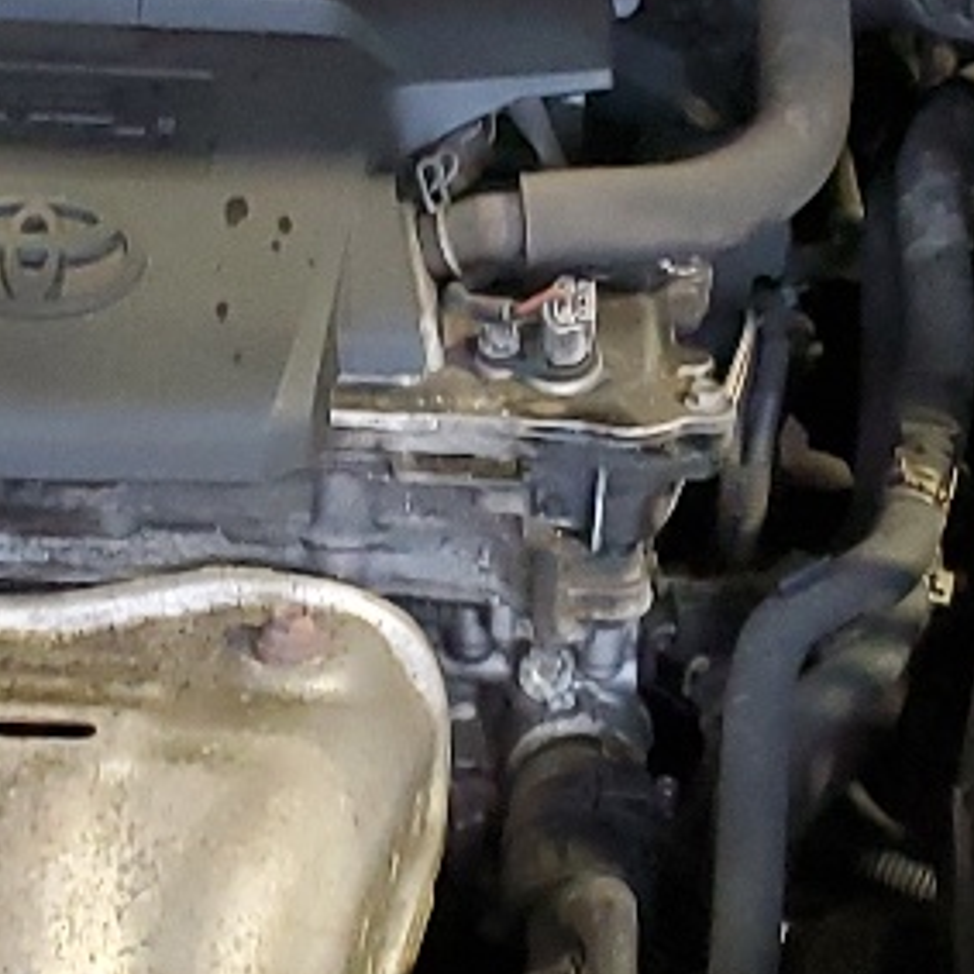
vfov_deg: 13.4
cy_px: 413
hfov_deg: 13.4
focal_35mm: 130
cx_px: 379
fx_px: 4138
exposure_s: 1/60.2
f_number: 1.5
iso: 294
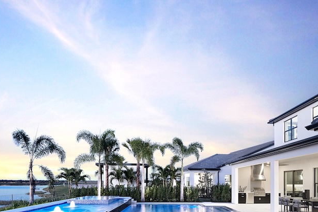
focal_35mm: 26
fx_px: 230
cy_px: 180
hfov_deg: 69.4
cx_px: 157
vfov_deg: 46.0
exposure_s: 1.6
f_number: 8
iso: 160
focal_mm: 14
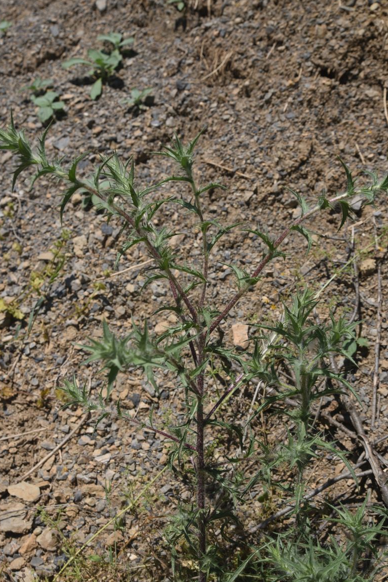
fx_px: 905
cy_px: 322
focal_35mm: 56
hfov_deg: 24.2
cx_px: 188
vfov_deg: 35.6
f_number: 9
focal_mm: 50
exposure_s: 1/320
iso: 100
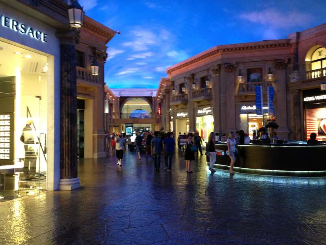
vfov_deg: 42.9
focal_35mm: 33
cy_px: 122
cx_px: 163
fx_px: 311
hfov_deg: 55.4
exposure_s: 1/20
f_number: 2.4
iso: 250
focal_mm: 4.13
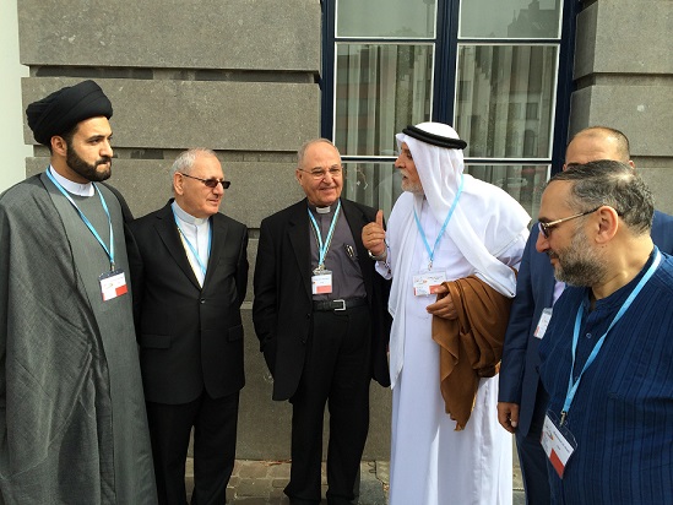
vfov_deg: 46.8
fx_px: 583
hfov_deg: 60.0
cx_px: 336
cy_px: 252
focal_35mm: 30
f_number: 2.2
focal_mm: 4.12
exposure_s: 1/820
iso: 32
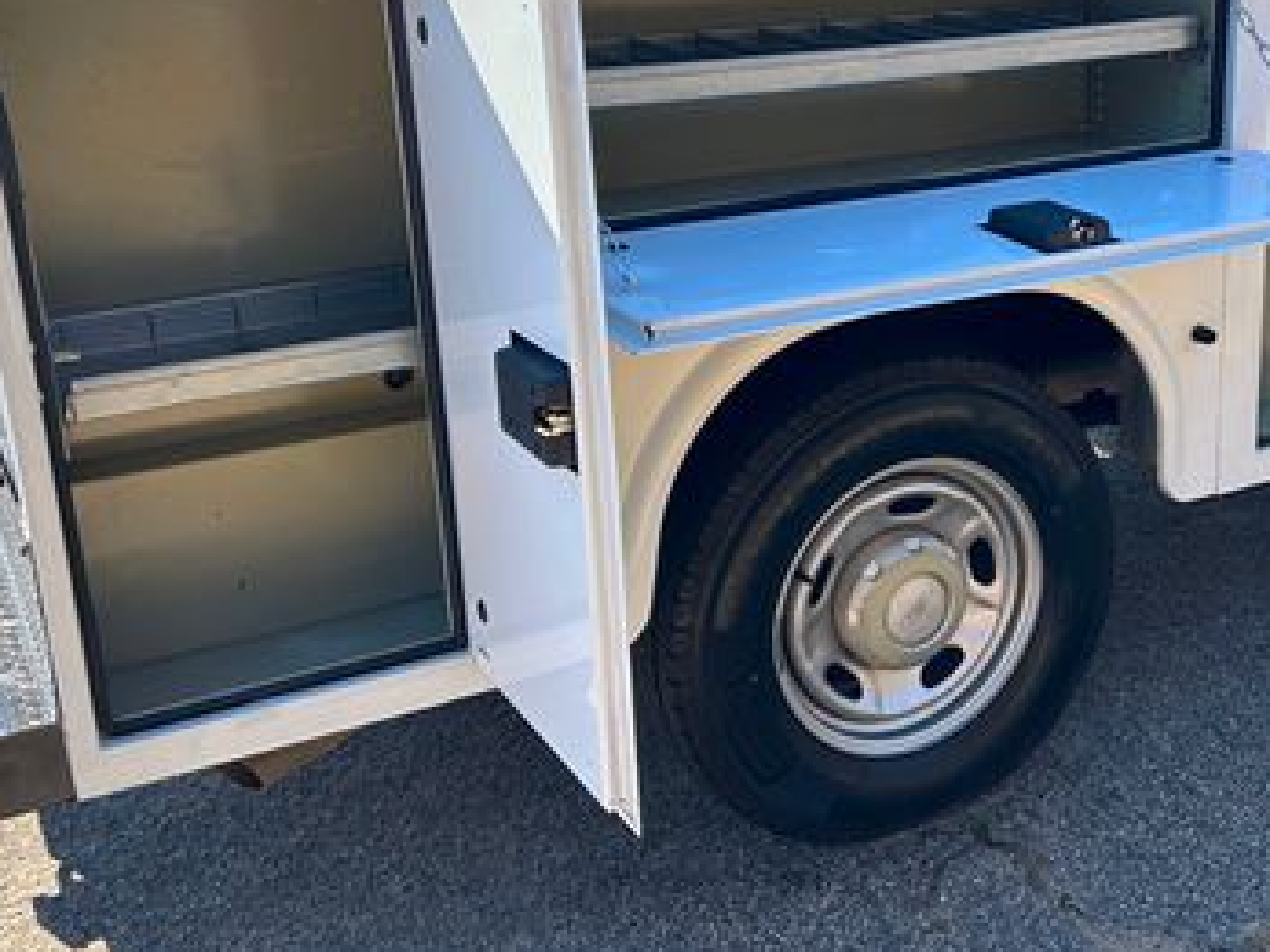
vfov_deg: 30.2
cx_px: 933
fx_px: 1760
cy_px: 384
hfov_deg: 38.8
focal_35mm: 48
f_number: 1.5
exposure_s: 1/780
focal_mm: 5.7
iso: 50
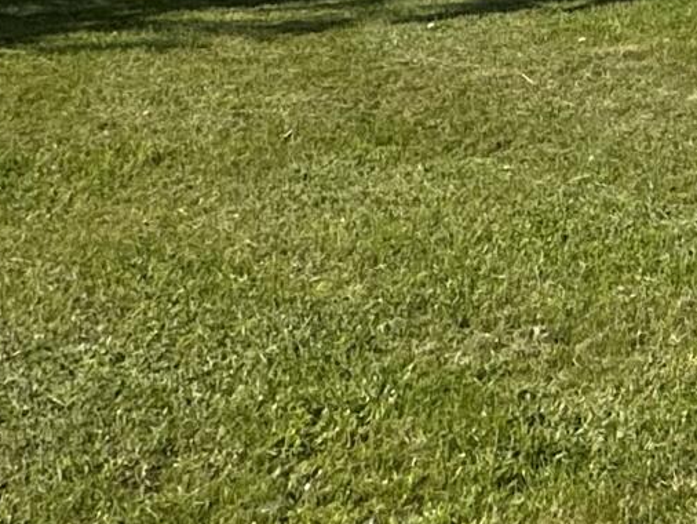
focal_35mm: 83
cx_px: 1583
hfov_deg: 15.5
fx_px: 1672
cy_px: -248
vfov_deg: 16.3
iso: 50
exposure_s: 1/2882
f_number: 2.2
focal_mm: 2.22
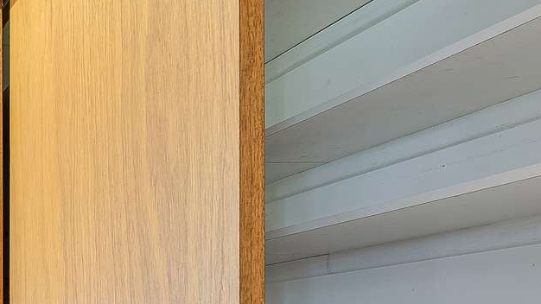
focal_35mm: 45
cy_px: 366
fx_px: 645
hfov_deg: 29.5
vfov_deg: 24.1
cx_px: -252
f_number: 7.1
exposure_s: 1/10
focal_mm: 14
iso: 200
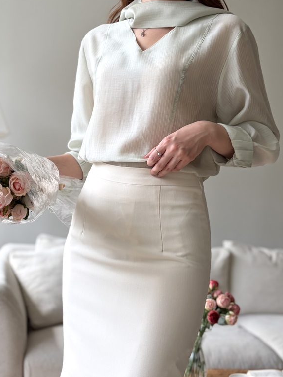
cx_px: 124
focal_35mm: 34
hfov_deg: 41.7
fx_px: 371
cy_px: 232
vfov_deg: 53.5
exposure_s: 1/289
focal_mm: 5.96
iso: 40
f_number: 1.6
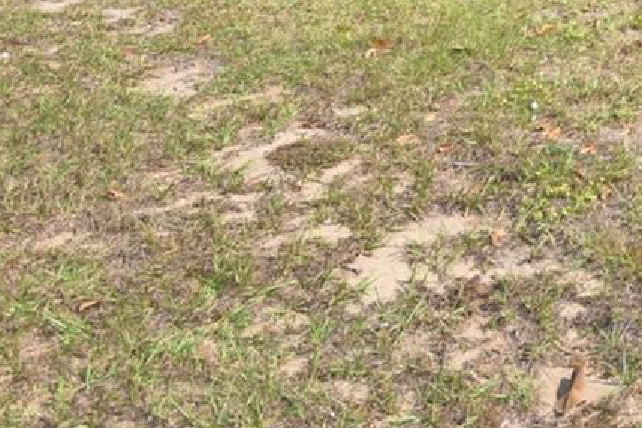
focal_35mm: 56
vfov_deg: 19.6
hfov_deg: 29.0
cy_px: -287
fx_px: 999
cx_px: 835
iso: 100
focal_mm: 10
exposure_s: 1/1000
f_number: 4.5
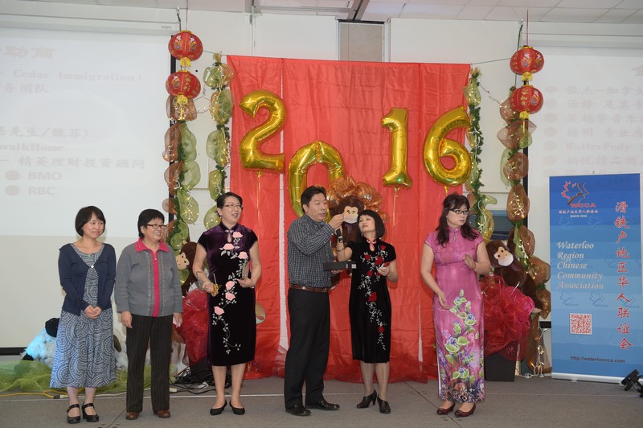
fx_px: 803
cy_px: 214
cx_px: 322
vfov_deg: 29.8
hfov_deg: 43.6
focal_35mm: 45
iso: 400
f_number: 3.5
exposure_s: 1/160
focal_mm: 45
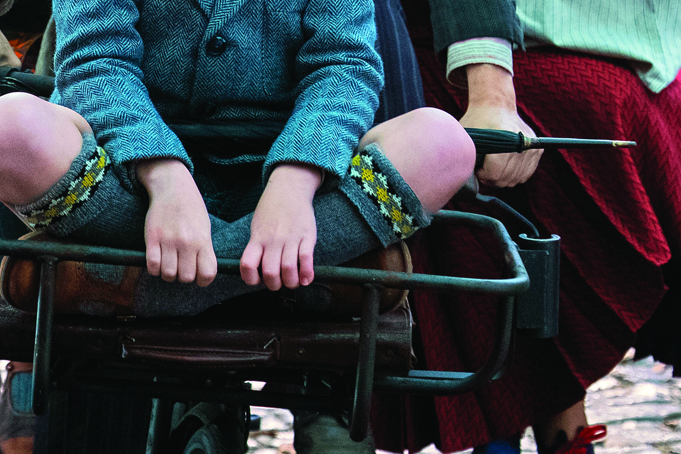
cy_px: -126
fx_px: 3367
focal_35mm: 178
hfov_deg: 11.5
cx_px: 188
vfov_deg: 7.6
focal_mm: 42.7
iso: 1600
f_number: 3.2
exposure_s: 1/125
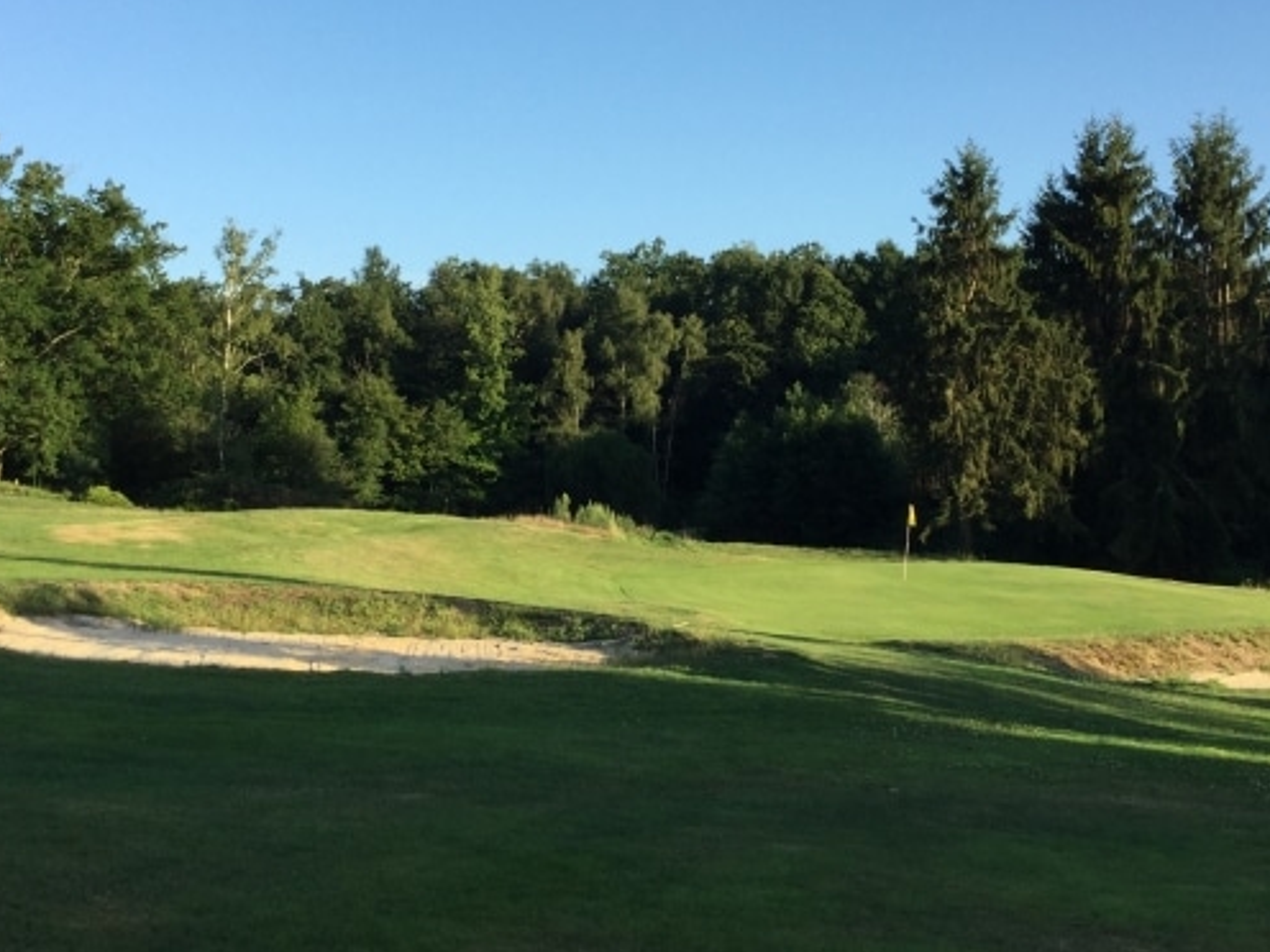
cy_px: 266
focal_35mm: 50
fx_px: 1834
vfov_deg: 28.8
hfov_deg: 38.2
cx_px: 661
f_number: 2.4
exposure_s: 1/497
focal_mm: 3.3
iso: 25
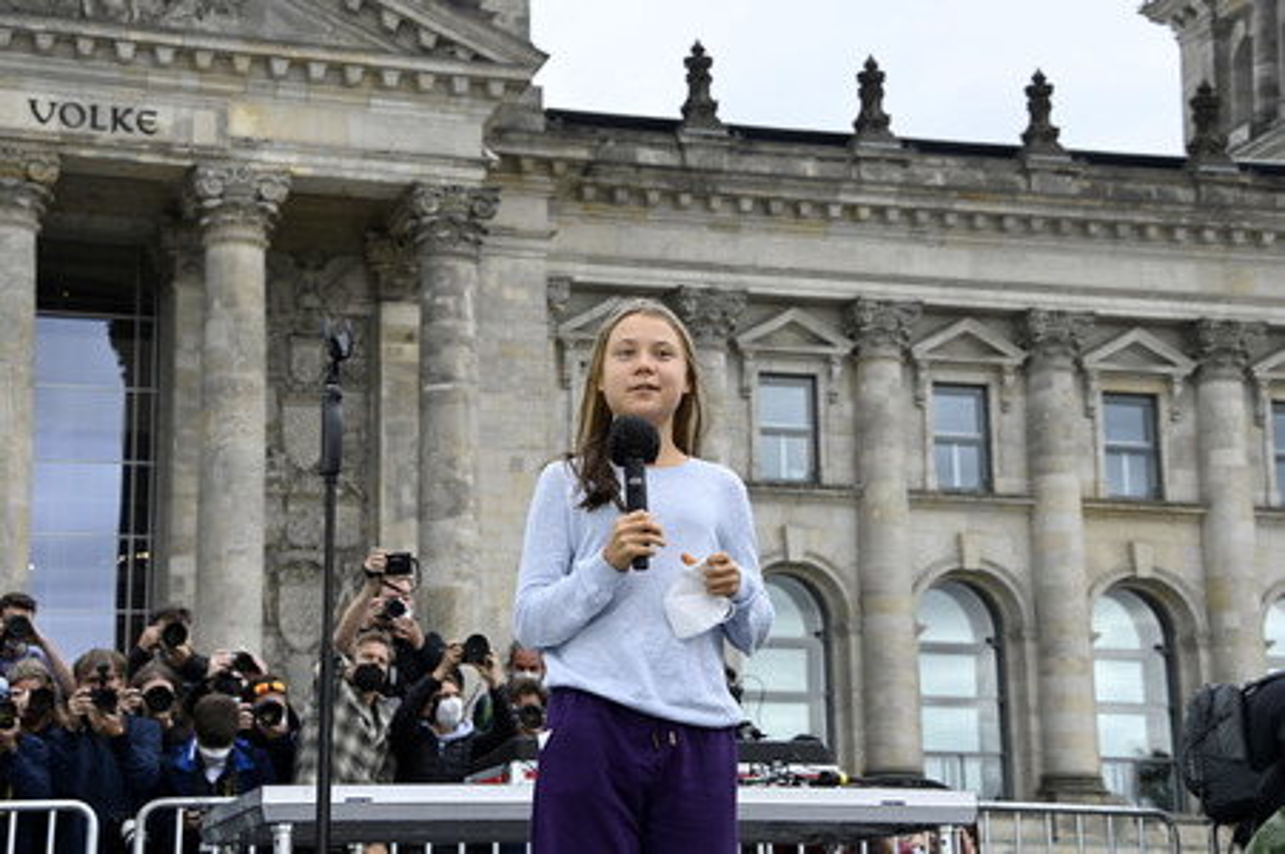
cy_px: 427
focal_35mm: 70
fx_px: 2497
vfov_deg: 19.4
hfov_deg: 28.9
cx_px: 642
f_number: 8
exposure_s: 1/500
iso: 1600
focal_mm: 70
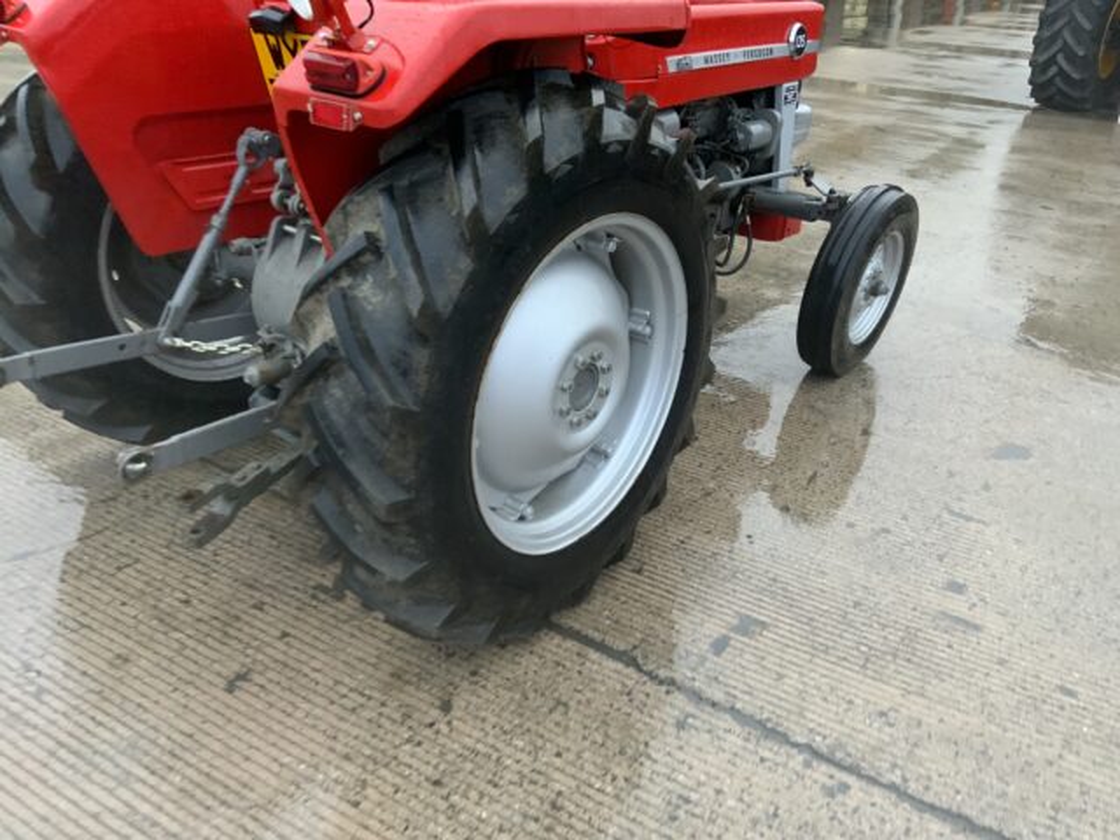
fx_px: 938
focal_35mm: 29
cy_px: 420
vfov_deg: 48.2
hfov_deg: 61.7
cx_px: 560
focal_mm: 3
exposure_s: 1/60
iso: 160
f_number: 1.8
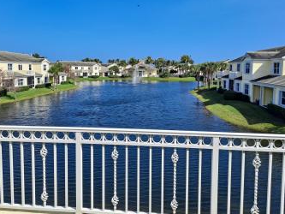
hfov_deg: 59.9
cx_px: 131
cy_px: 96
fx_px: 247
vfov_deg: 46.8
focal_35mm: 30
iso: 32
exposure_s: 1/2146
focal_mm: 4.6
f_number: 2
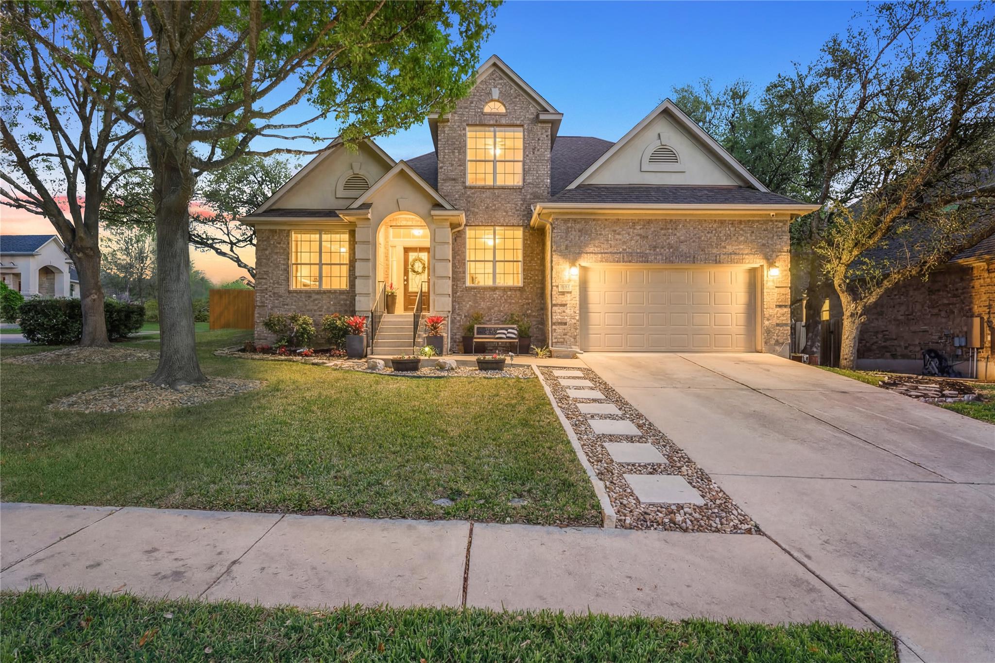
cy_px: 332
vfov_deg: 70.4
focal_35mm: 17
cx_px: 498
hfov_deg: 93.3
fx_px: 470
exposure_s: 1/125
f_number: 8
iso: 250
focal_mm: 17
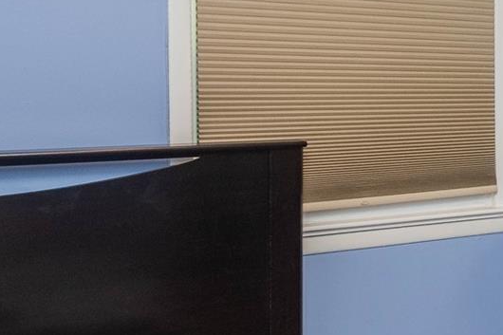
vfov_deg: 23.3
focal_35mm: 58
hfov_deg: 28.0
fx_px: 810
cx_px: 667
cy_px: 138
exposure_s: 1/60
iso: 1000
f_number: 5.6
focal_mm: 10
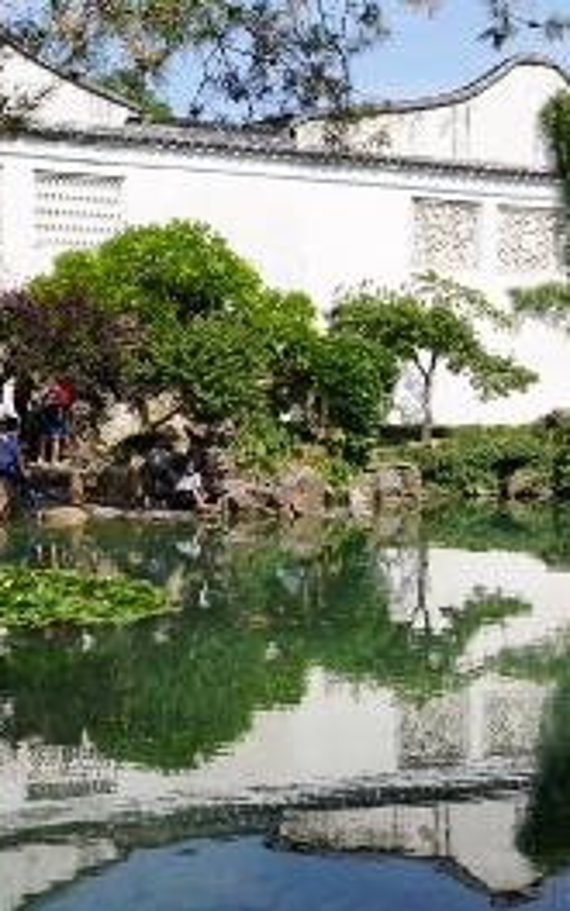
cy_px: 457
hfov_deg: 20.0
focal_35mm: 65
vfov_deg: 31.5
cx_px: 266
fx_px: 1616
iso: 100
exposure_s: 1/160
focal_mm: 28
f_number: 10
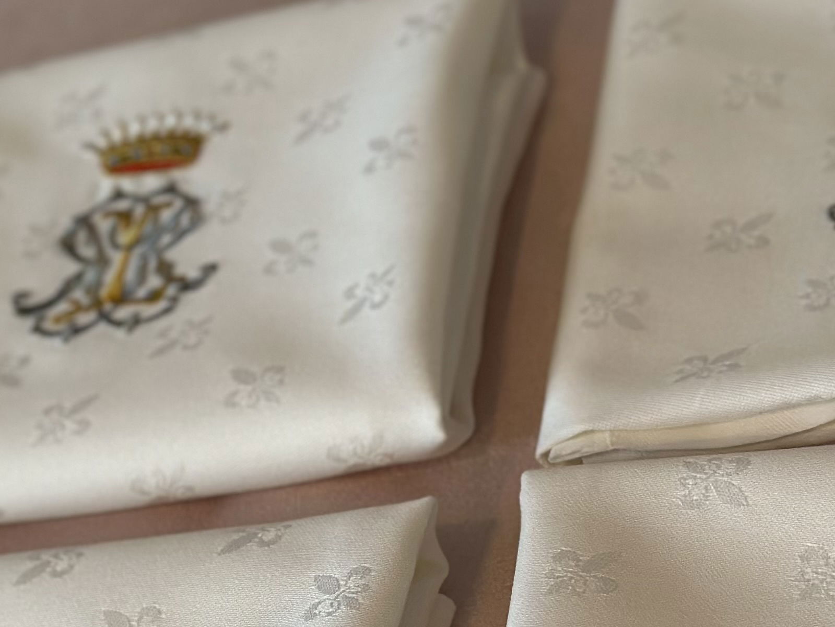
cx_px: 159
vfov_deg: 12.2
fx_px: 2919
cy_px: 548
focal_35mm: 121
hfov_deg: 16.2
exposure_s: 1/100
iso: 200
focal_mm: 6.86
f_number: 1.78
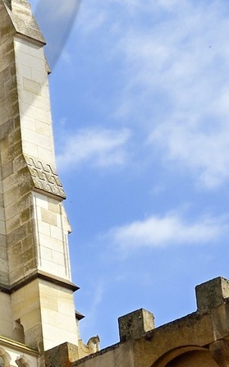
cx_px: -290
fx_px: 2519
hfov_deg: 5.1
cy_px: -111
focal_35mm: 252
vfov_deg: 8.2
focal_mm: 46
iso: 200
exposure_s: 1/250
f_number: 13
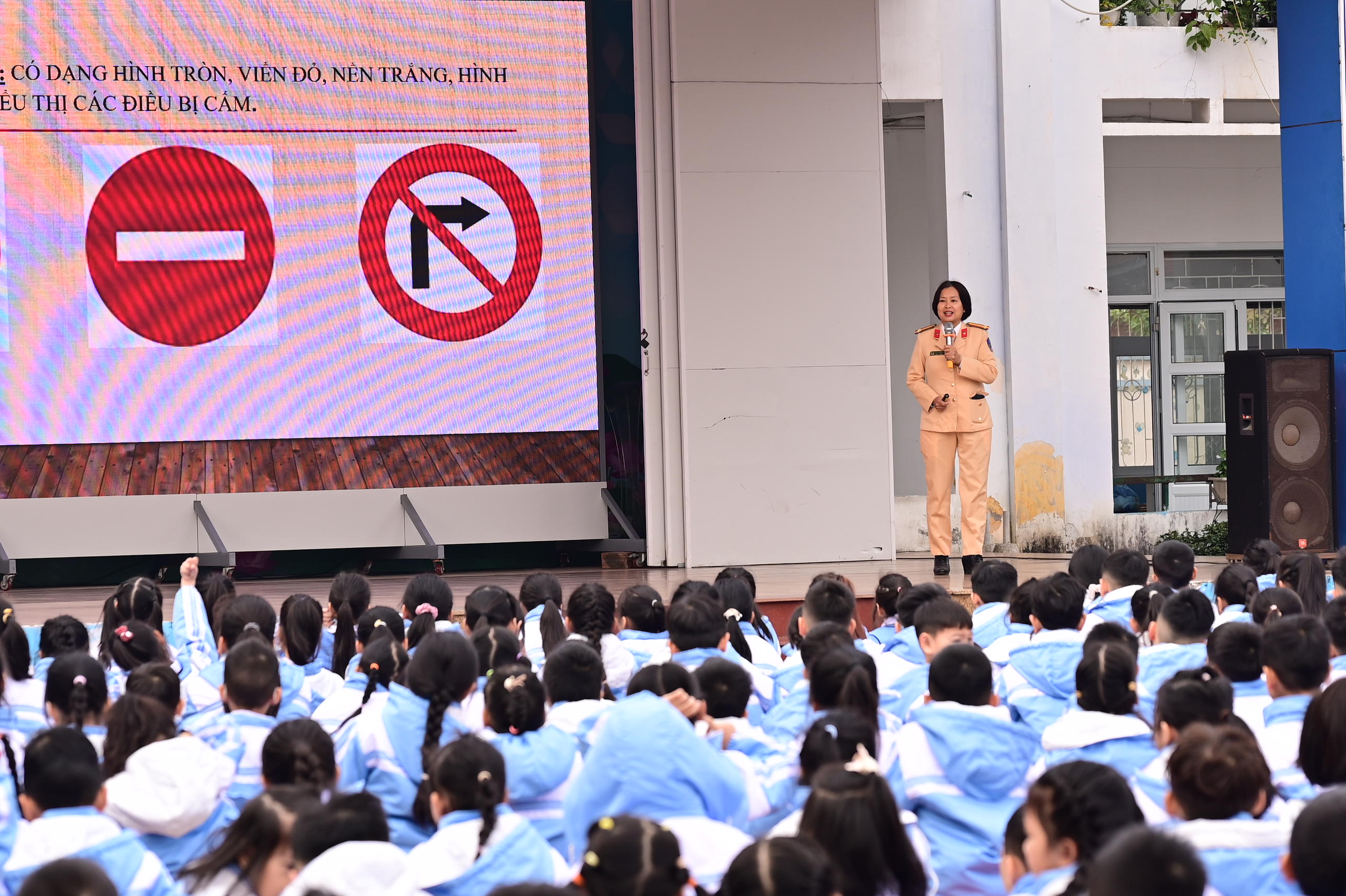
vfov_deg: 10.5
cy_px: 351
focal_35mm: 131
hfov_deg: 15.6
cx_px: 604
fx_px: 4897
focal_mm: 75
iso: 160
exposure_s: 1/160
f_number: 4
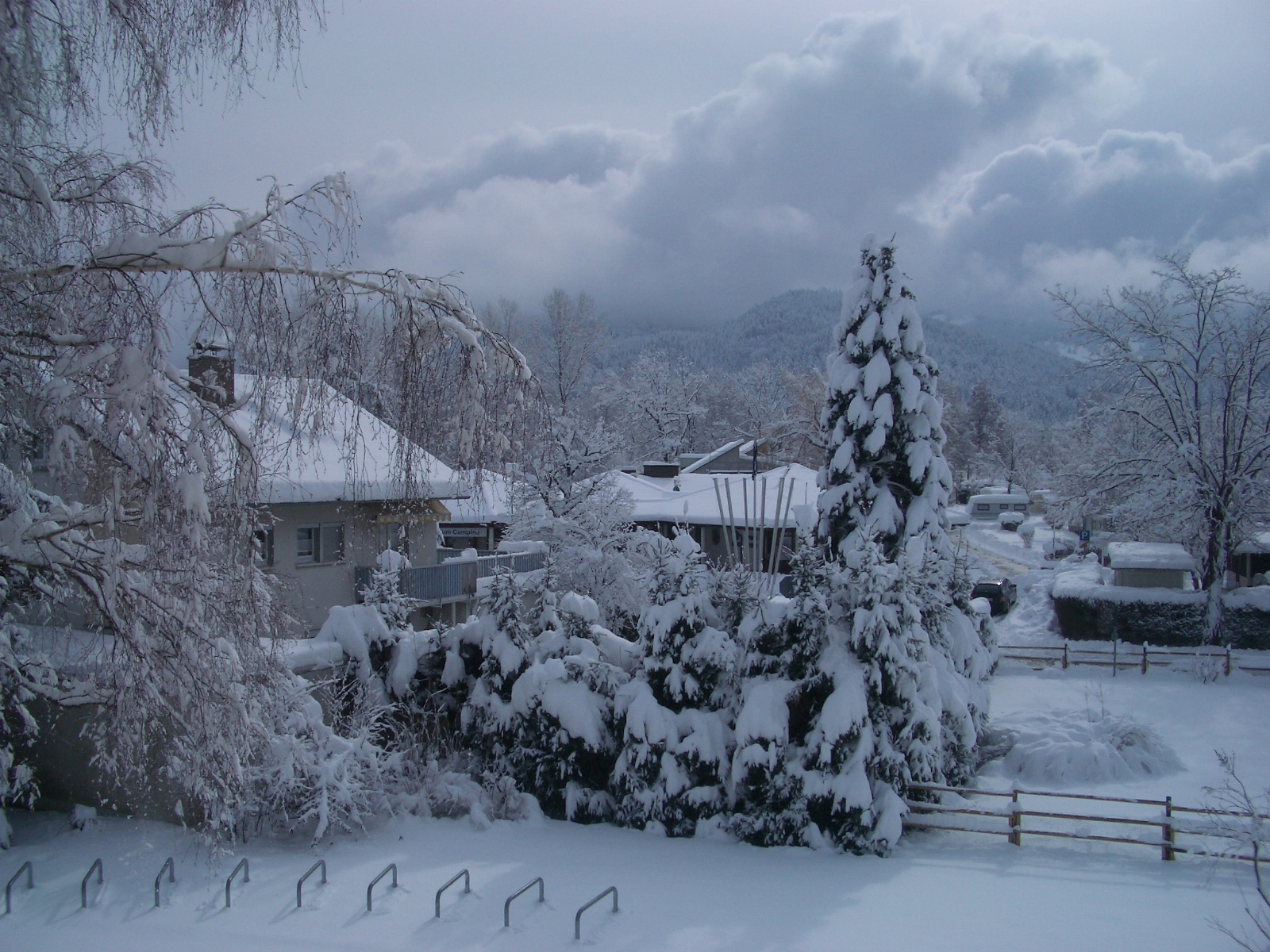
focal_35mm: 35
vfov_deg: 40.7
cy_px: 476
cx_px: 635
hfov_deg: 52.6
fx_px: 1284
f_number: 4.3
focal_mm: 5.8
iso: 50
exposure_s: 1/2000
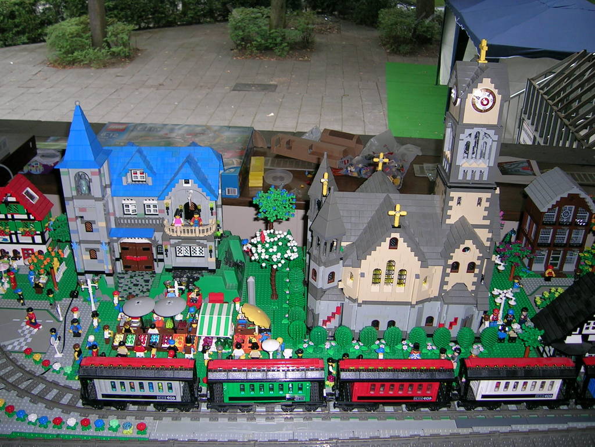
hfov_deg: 52.6
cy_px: 224
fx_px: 602
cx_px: 298
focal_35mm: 35
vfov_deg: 40.7
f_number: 2.8
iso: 51
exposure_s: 1/60.1
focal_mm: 5.4
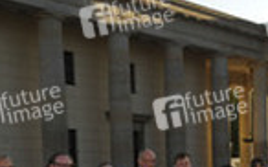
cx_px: 335
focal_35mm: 101
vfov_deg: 12.3
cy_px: 246
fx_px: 737
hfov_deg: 19.2
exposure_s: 1/200
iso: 400
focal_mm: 32
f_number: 11
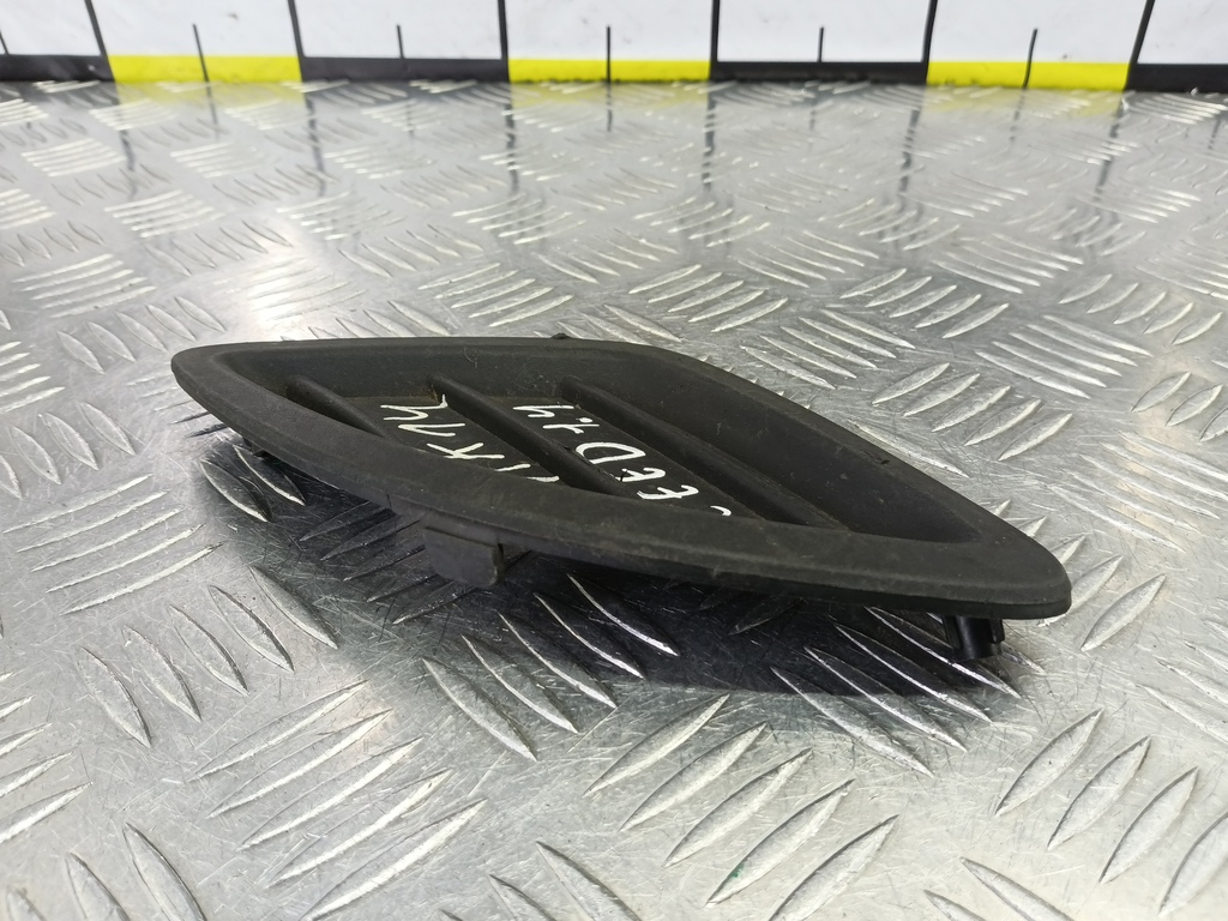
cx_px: 614
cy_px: 460
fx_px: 816
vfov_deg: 58.9
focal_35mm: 23
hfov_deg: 73.9
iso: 164
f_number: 1.6
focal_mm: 4.11
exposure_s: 1/50
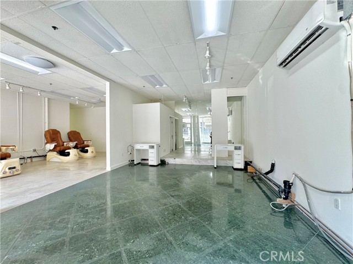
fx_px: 143
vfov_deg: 85.7
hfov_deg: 102.1
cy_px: 132
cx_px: 176
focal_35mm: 14
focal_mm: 2.22
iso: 64
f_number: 2.2
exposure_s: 1/120
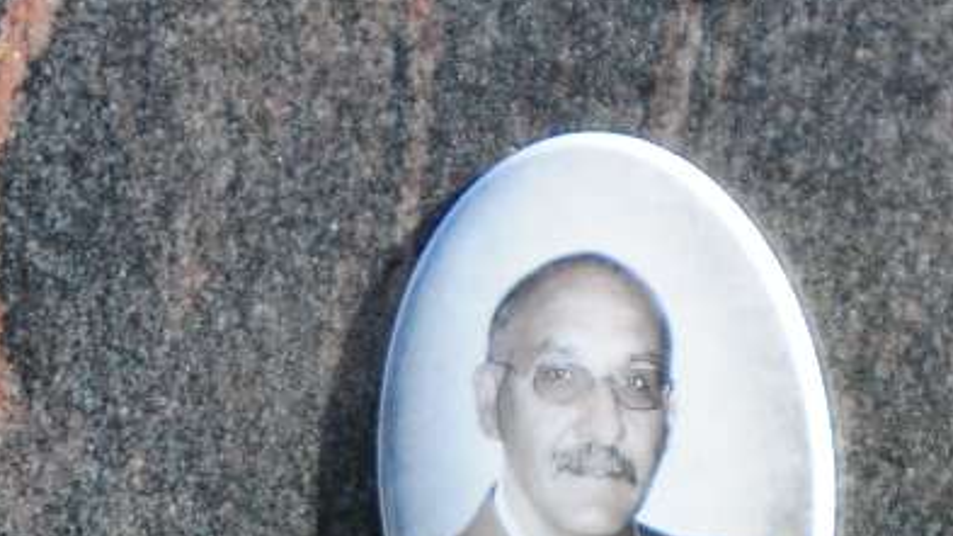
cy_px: 779
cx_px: -475
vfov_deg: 1.2
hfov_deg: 2.1
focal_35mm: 1028
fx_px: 25976
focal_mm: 120
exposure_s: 1/500
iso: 320
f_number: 7.1
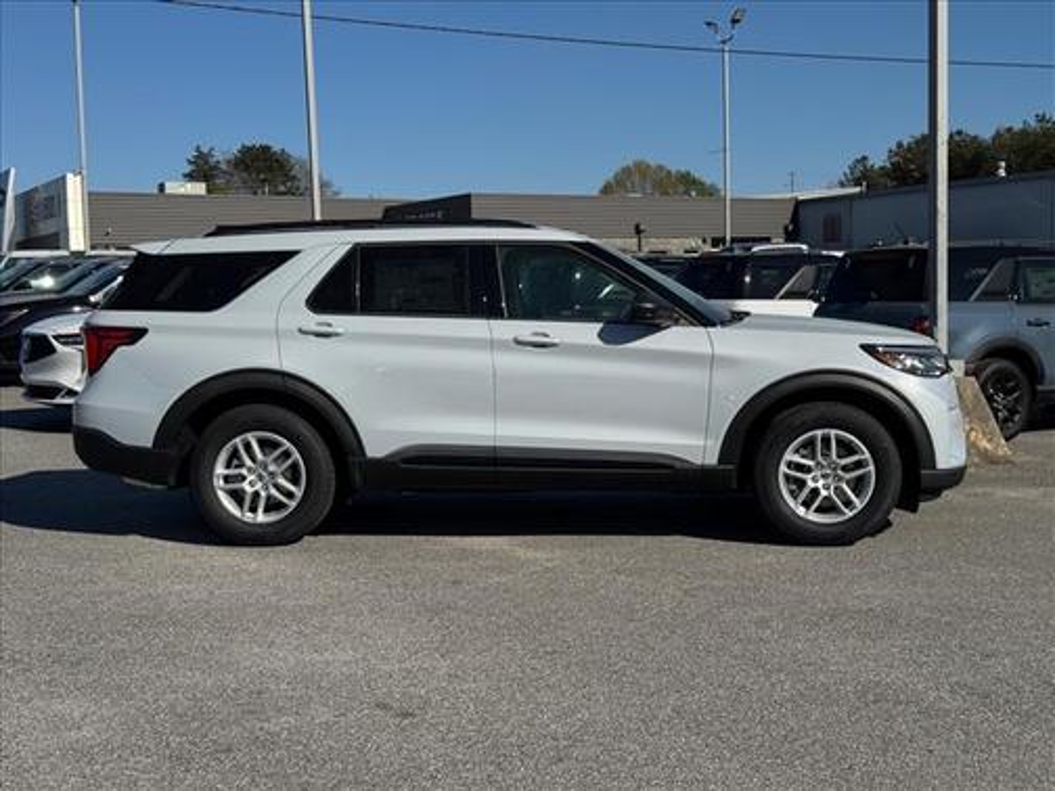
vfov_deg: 30.3
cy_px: 396
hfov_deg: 39.7
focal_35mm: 48
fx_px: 1463
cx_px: 528
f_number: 1.78
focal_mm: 6.76
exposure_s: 1/7937
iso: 64
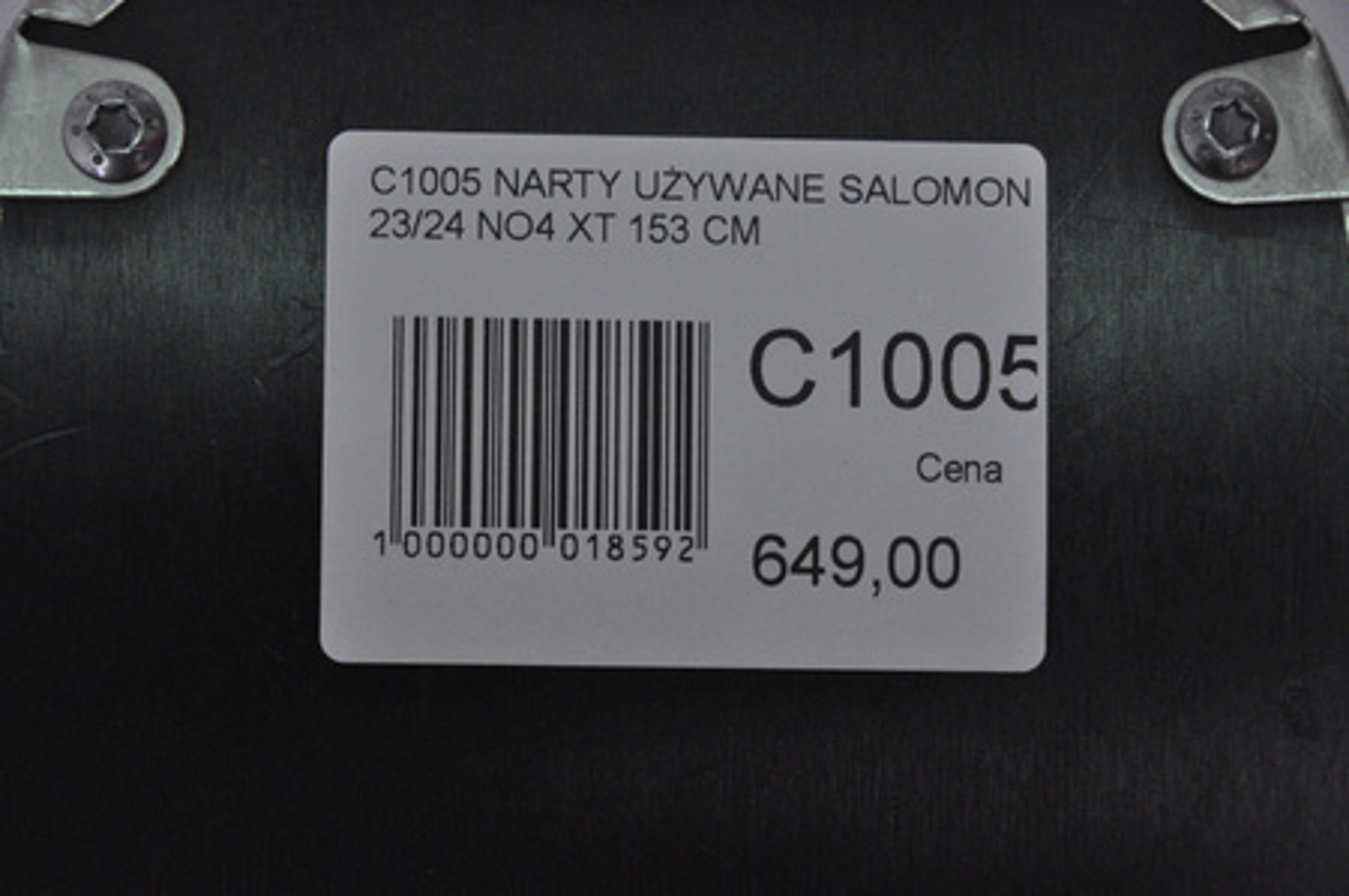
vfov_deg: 8.7
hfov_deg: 13.1
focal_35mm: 158
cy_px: 448
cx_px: 674
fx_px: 5895
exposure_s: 1/125
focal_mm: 105
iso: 3200
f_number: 9.5
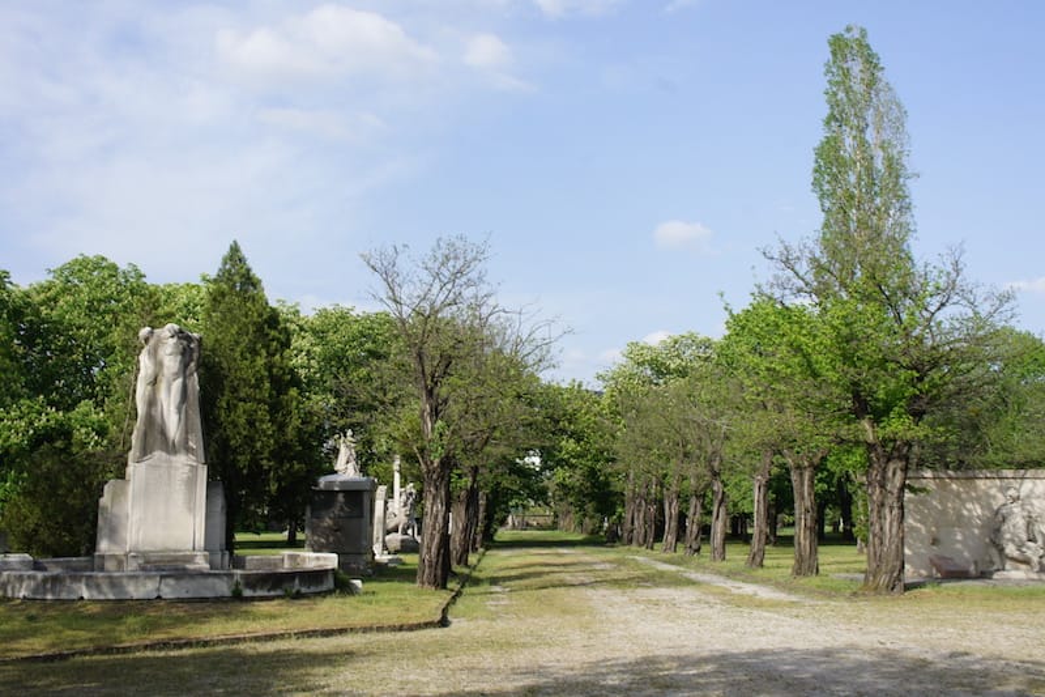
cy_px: 348
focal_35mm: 36
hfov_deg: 53.1
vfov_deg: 36.9
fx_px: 1045
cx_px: 522
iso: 200
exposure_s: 1/125
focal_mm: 24
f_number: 11
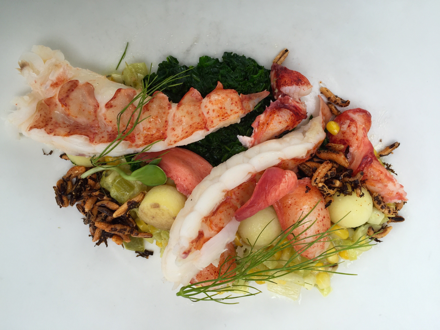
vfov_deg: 48.2
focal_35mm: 29
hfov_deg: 61.7
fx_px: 369
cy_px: 165
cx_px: 220
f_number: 2.2
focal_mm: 4.15
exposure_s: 1/204
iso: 32
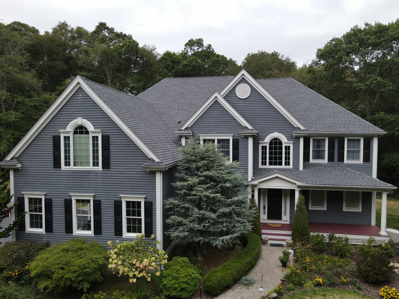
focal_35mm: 24
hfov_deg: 71.6
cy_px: 150
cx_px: 200
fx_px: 277
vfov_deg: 56.8
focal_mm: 4.5
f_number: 2.8
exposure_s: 1/350
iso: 100
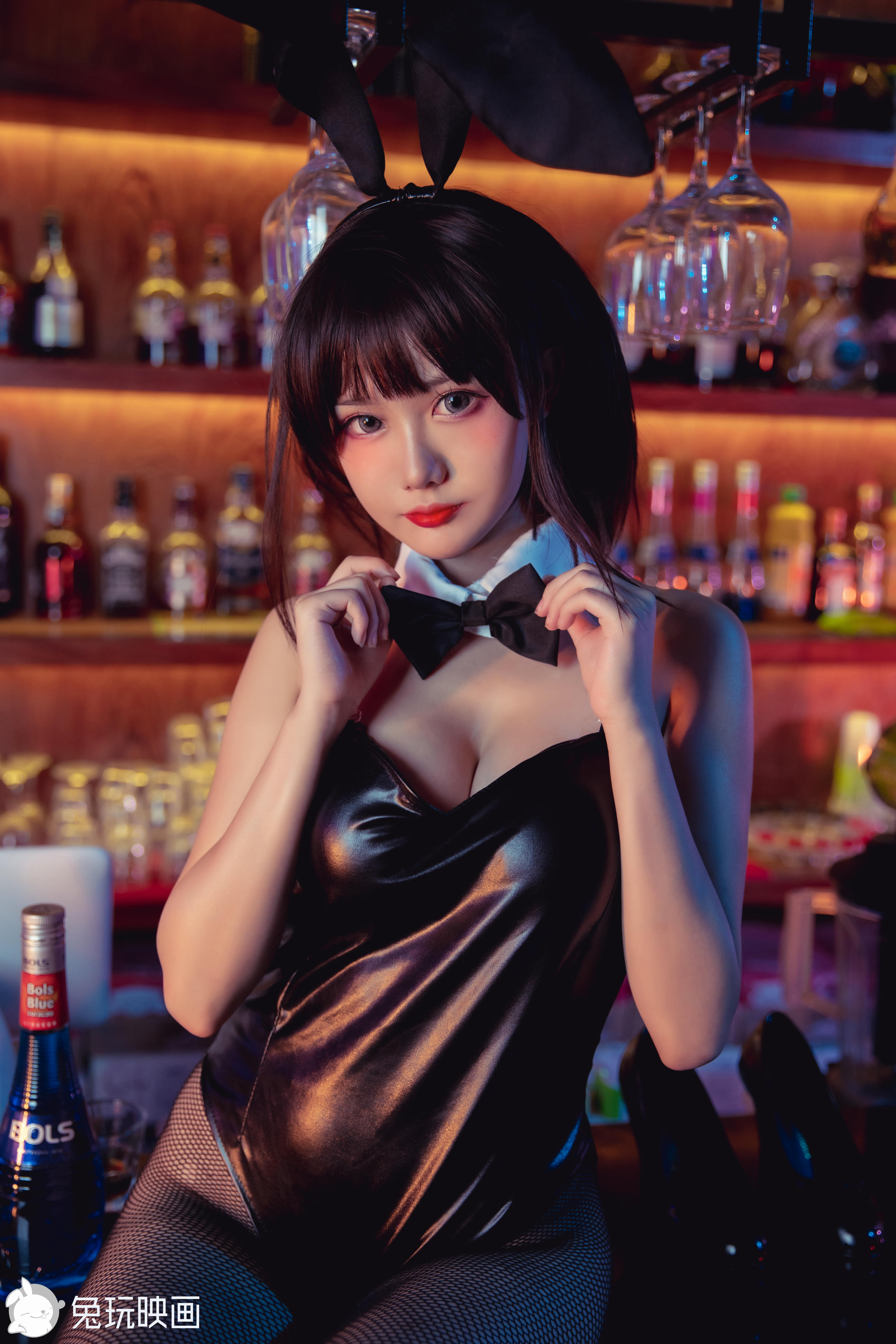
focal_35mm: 41
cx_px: 448
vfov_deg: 47.4
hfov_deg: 32.6
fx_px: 1531
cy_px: 672
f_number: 3.2
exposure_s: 1/80
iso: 800
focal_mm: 41
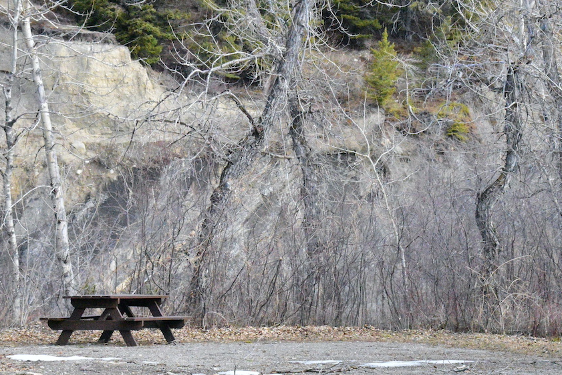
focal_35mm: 118
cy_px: 242
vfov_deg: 11.6
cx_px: 255
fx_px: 1838
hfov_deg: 17.4
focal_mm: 55
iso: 16000
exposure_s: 1/4000
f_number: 11
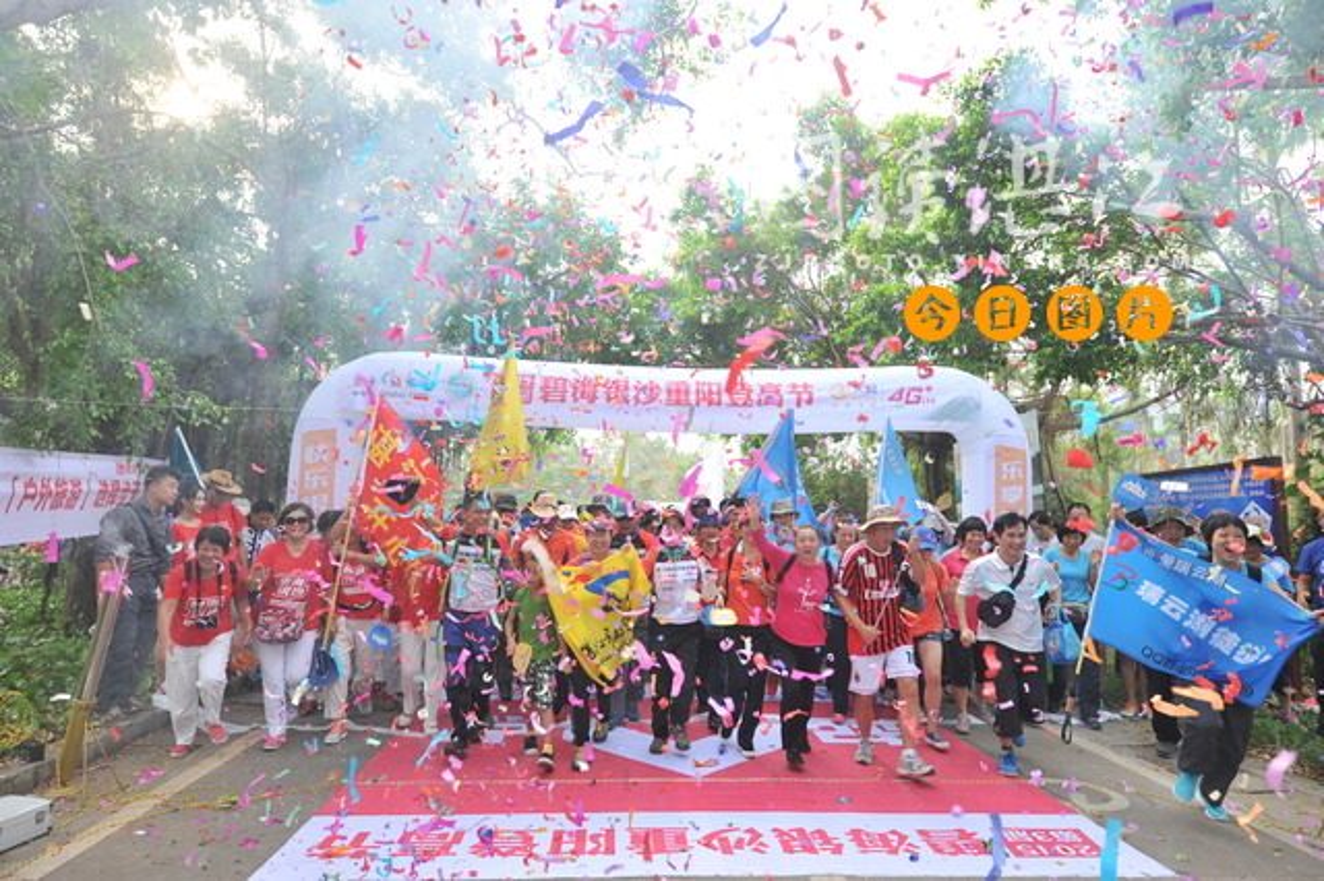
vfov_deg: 57.2
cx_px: 662
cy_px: 440
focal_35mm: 22
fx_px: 809
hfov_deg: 78.6
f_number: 5.6
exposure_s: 1/200
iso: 400
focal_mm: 22
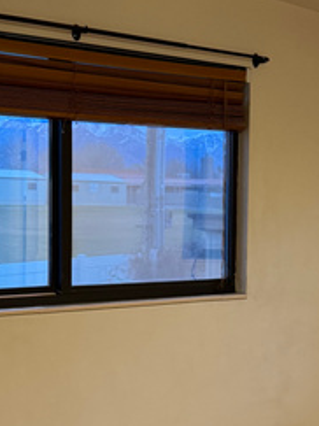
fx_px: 935
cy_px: 259
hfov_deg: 19.0
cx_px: 289
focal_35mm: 76
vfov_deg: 25.6
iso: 320
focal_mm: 6.76
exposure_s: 1/60
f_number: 1.78
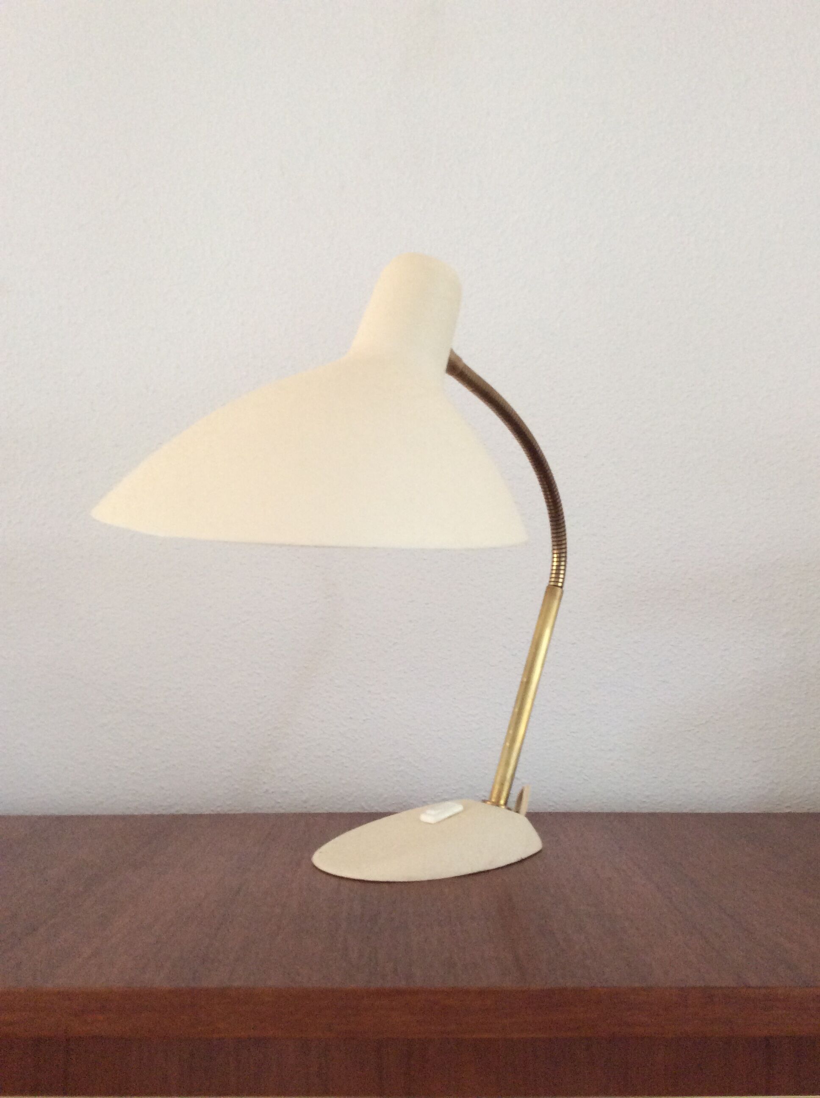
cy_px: 549
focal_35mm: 32
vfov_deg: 56.9
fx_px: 1013
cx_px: 410
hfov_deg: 44.1
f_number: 2.4
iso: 125
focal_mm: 3.3
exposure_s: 1/25
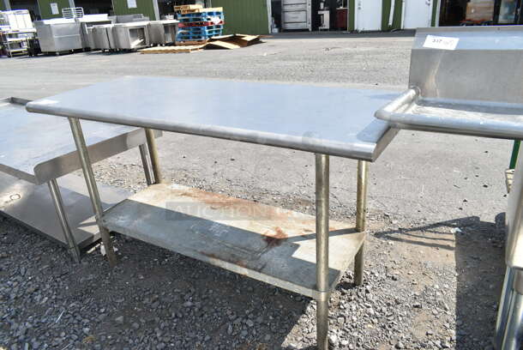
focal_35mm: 27
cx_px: 262
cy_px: 175
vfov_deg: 48.0
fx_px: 393
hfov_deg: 67.3
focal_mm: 18
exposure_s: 1/200
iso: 100
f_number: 7.1
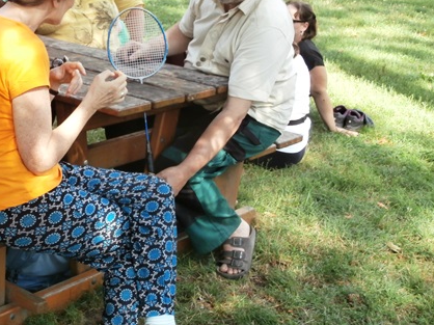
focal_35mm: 72
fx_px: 902
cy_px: 109
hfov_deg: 26.7
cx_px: 110
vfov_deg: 20.4
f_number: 4.2
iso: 100
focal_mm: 8.29
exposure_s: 1/80
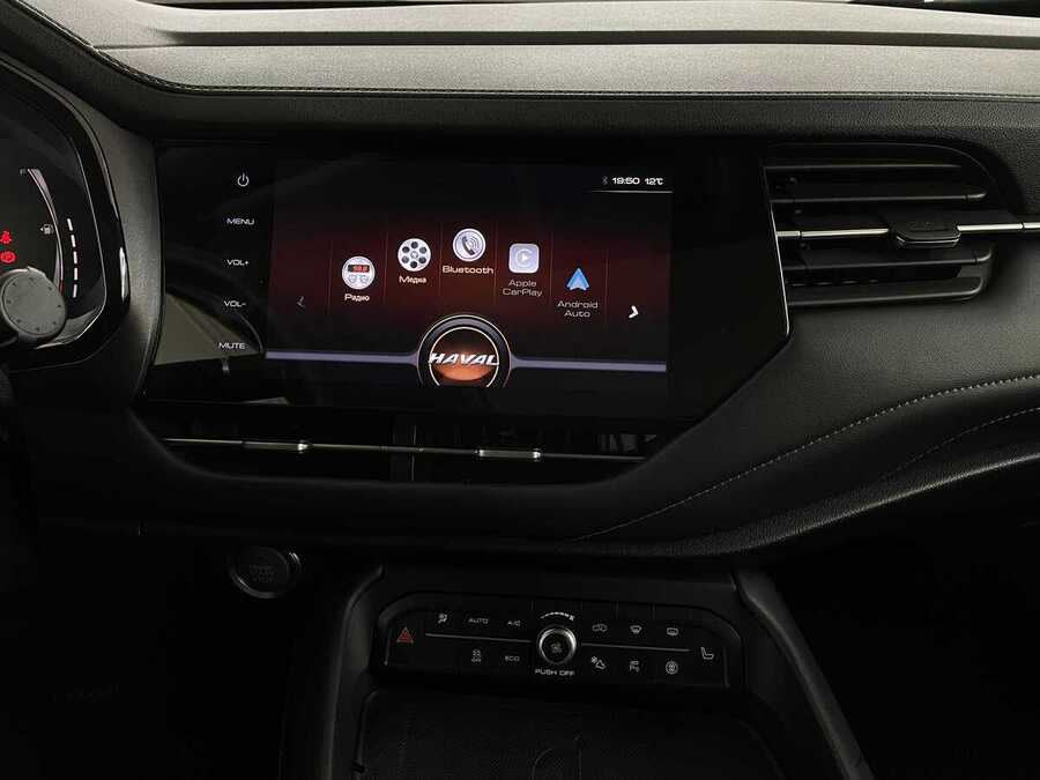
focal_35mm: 26
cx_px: 520
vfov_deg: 53.1
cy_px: 390
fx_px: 781
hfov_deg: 67.3
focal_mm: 4.2
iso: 200
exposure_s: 1/50
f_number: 1.6
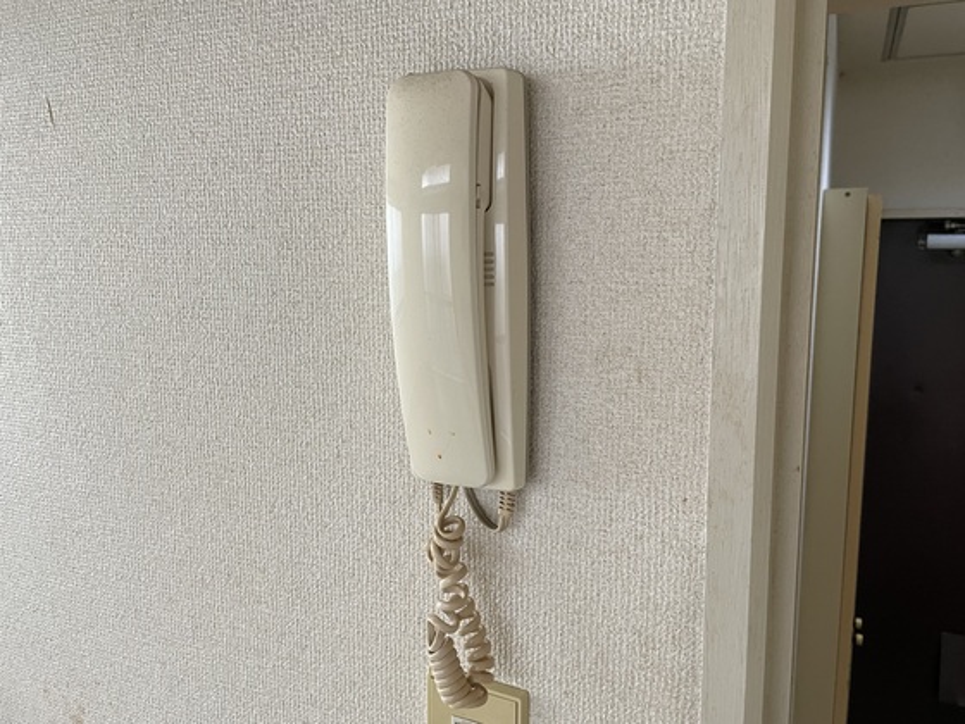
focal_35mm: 26
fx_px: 725
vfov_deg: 53.1
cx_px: 482
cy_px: 362
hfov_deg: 67.3
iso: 125
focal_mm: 4.2
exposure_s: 1/99
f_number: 1.6
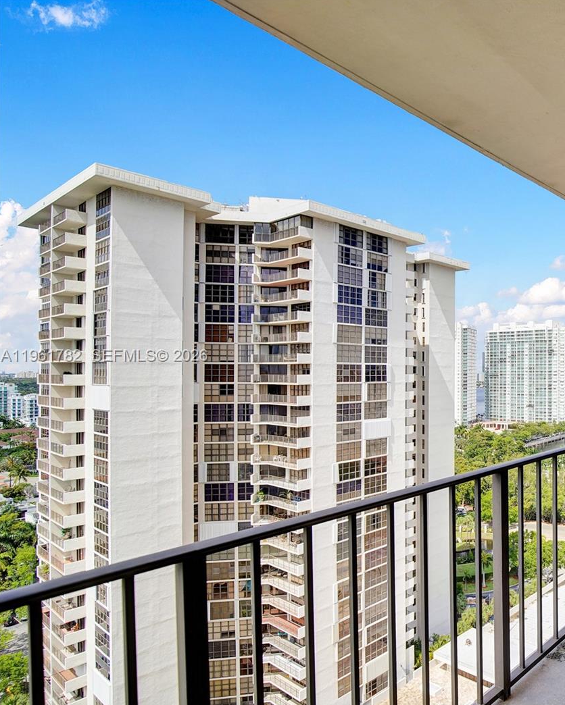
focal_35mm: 23
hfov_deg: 51.5
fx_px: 480
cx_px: 538
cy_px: 357
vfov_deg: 72.6
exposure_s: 1/2000
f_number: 4
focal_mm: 16
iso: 250
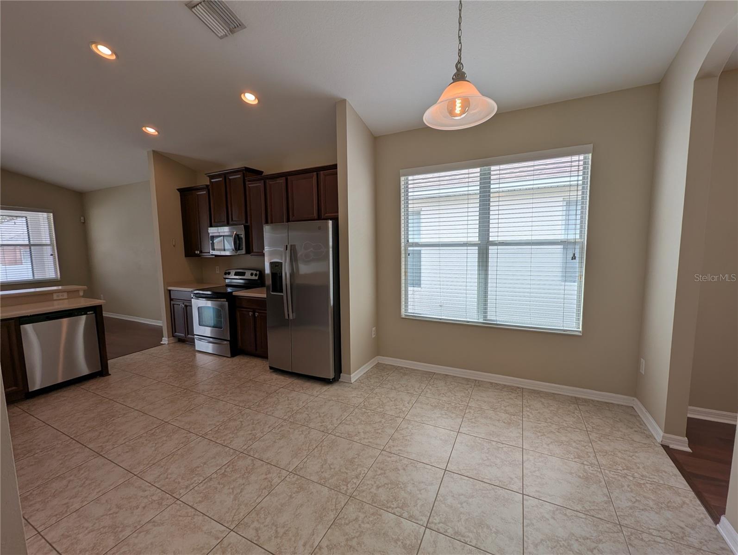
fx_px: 278
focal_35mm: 13
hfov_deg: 106.1
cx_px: 369
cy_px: 278
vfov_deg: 90.1
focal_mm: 1.95
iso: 44
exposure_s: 1/219
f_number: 2.2
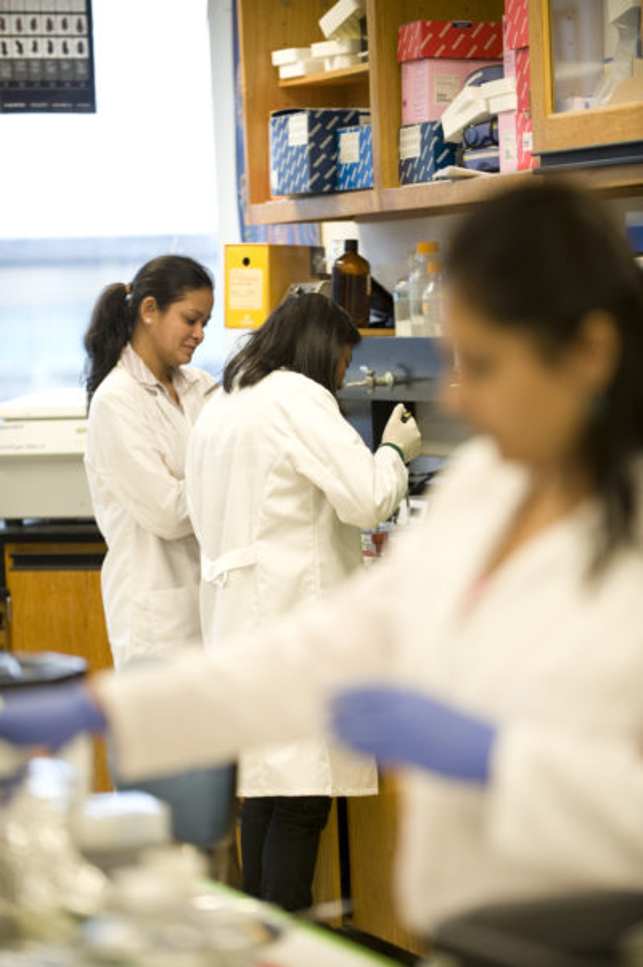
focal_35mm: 116
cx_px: 322
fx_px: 3111
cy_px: 484
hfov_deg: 11.8
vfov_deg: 17.7
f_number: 2.8
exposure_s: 1/100
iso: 800
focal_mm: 116
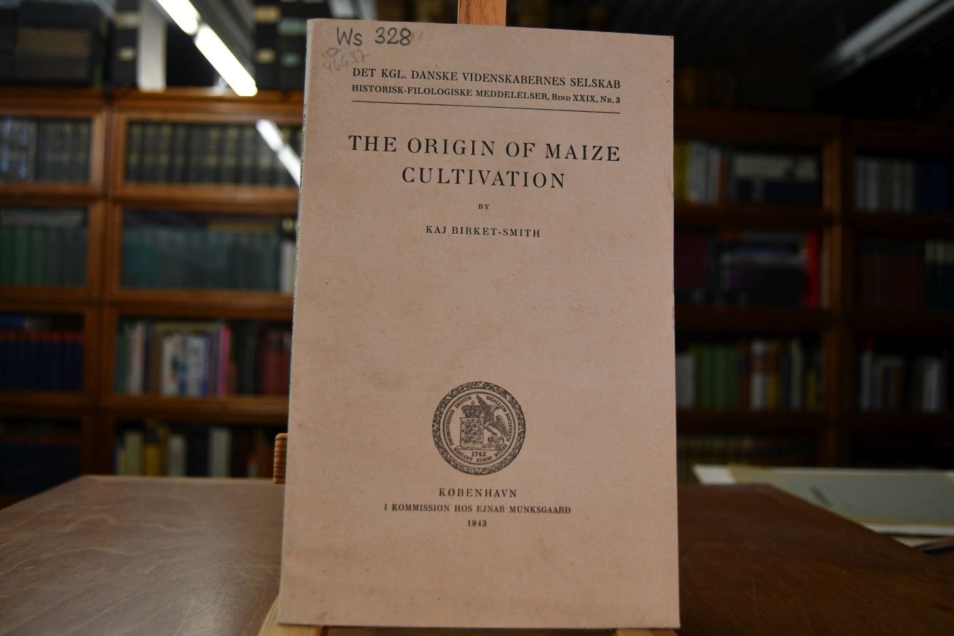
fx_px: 795
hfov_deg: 61.9
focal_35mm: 30
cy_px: 318
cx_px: 477
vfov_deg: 43.6
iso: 800
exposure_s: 1/250
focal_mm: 20
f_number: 3.5
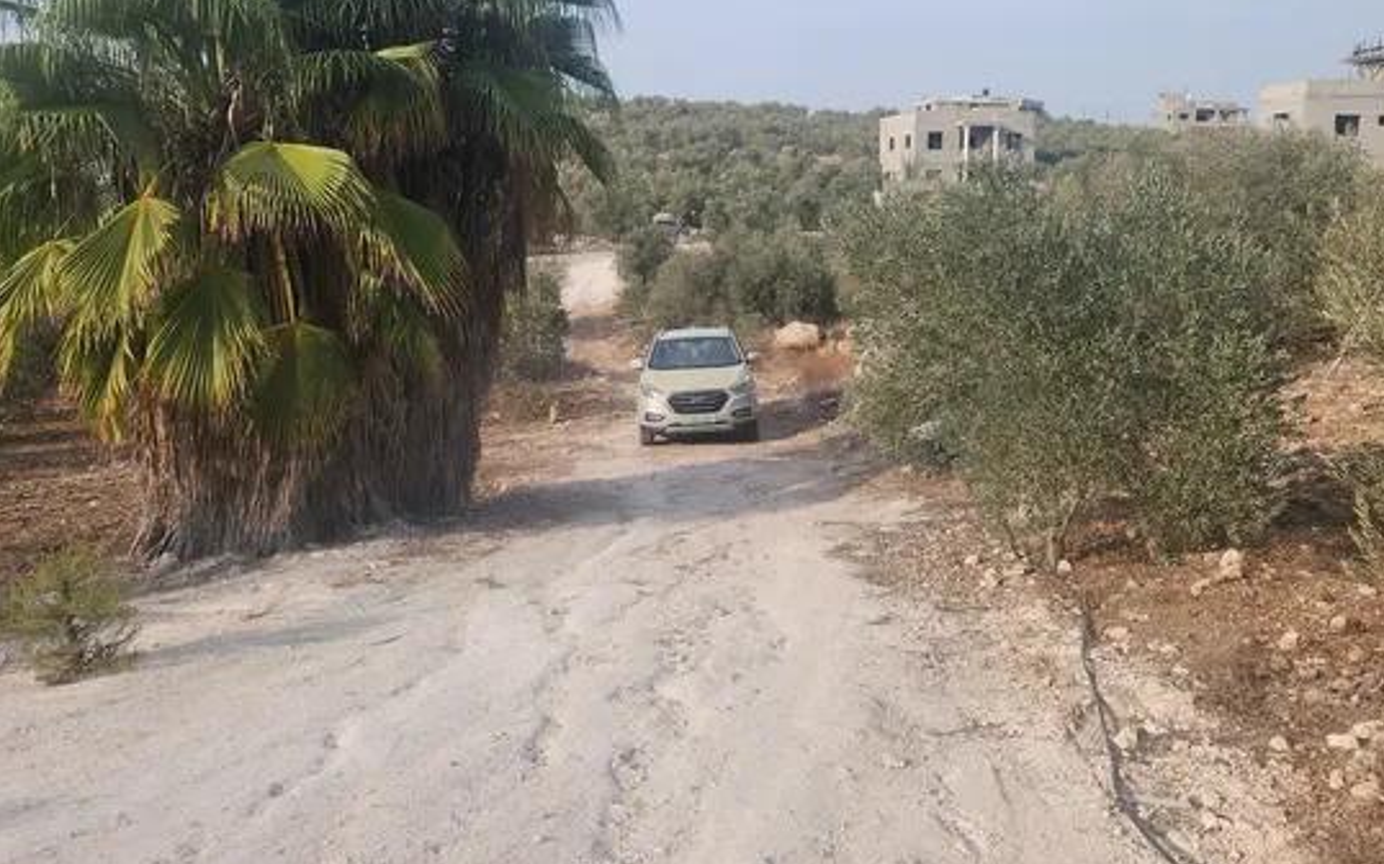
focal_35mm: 29
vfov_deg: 42.7
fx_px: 1094
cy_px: 316
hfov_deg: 64.6
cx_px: 736
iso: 20
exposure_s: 1/1361
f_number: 1.8
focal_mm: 5.4
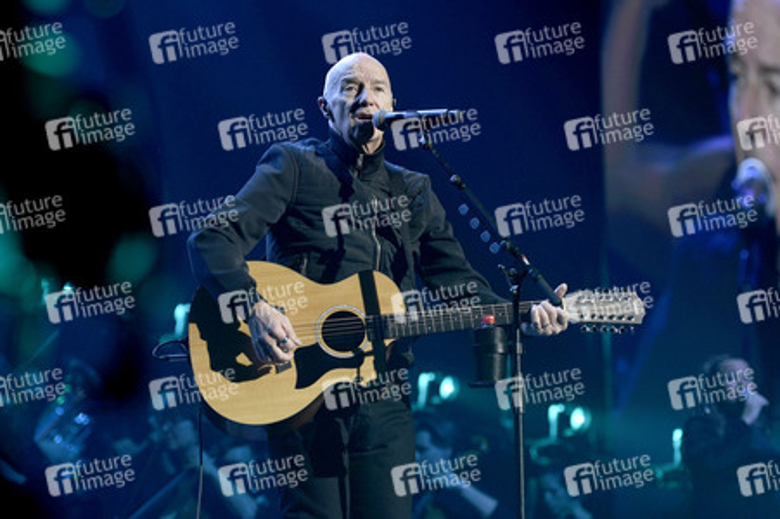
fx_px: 2165
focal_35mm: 100
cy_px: 260
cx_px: 390
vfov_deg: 13.7
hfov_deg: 20.4
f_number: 4
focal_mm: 100
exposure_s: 1/640
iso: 1600
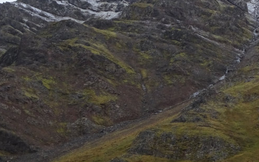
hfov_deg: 14.2
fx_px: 1031
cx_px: 239
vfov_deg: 9.0
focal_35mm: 146
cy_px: 19
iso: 125
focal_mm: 11.66
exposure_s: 1/80
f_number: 4.5
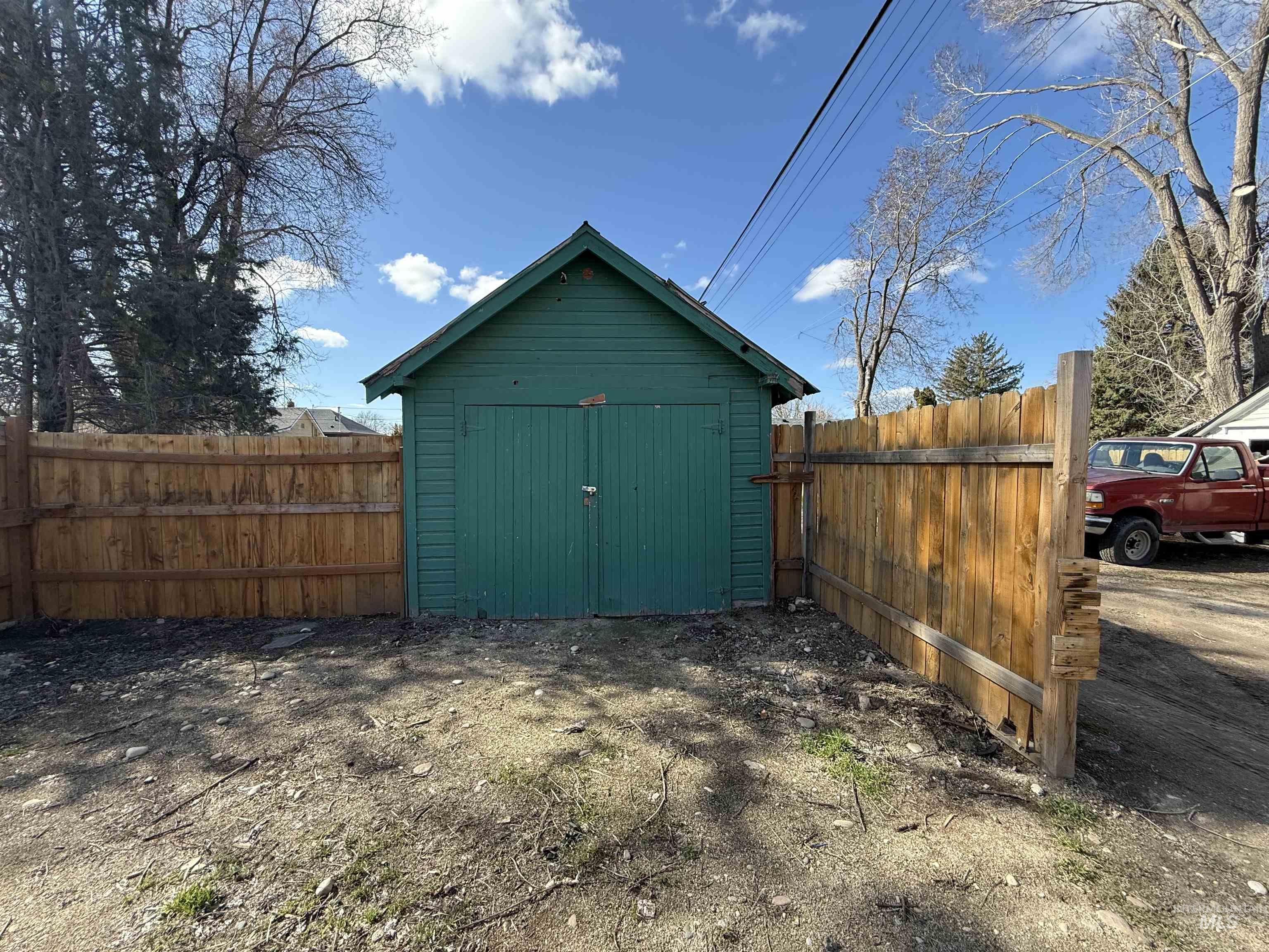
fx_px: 513
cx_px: 634
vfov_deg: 85.7
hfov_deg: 102.1
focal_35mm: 14
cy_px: 476
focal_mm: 2.22
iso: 64
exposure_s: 1/709
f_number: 2.2
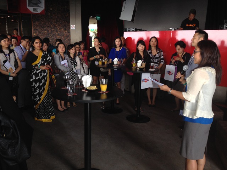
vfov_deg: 40.7
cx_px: 114
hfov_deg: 52.6
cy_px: 85
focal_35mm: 35
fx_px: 230
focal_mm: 4.28
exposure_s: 1/40
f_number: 2.4
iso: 50
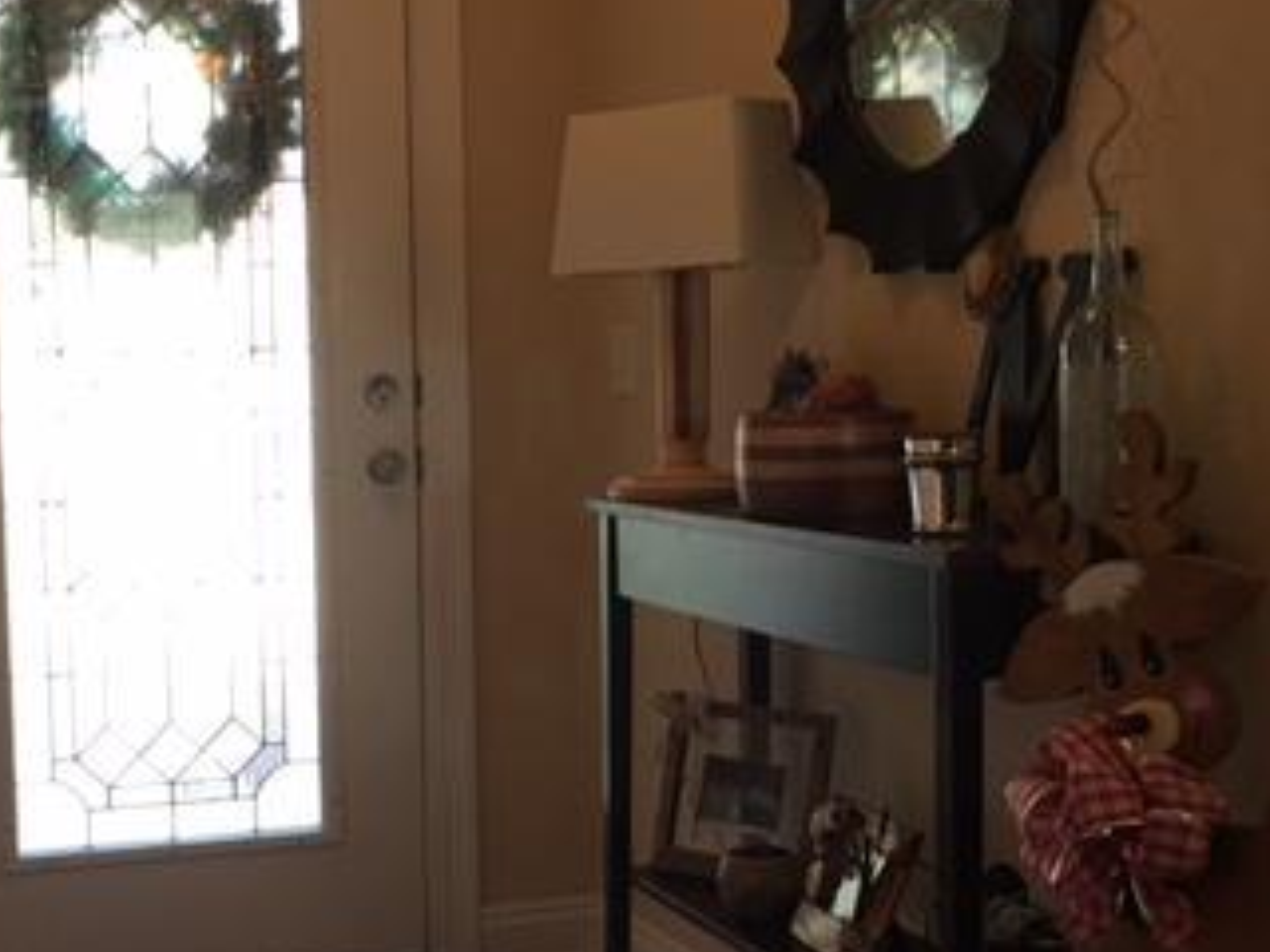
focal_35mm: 58
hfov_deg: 33.2
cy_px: 591
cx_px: 575
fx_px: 2128
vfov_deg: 25.2
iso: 32
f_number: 2.2
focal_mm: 4.15
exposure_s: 1/15
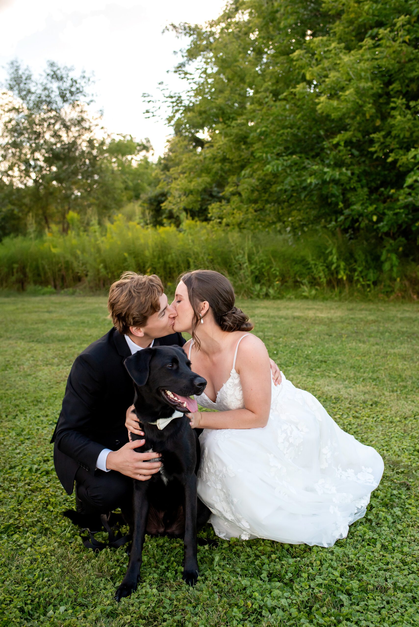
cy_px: 314
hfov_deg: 37.9
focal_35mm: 35
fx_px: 610
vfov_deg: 54.4
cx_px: 210
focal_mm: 35
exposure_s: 1/2000
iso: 800
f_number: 3.5
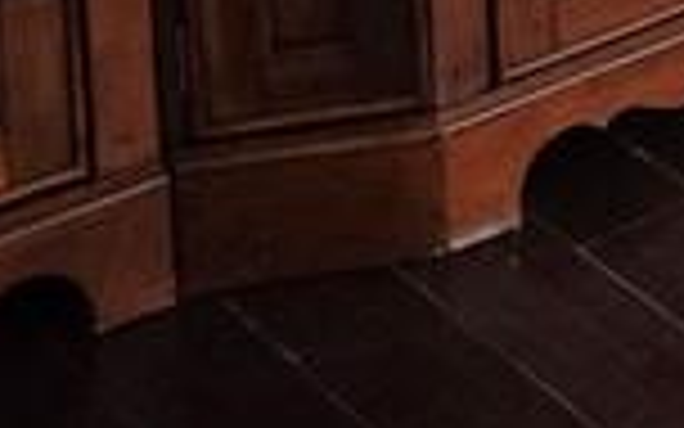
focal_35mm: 164
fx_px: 3057
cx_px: 1364
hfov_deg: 11.5
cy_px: -883
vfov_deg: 7.1
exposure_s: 1/180
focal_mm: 5.4
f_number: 1.8
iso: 160
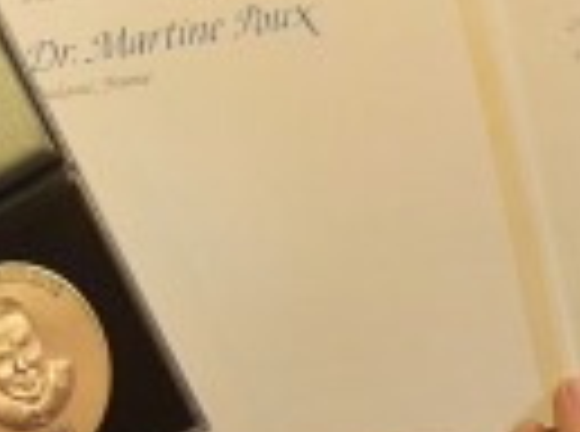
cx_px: 256
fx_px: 1621
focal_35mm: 97
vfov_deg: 13.9
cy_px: -279
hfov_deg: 20.3
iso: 250
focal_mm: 3.93
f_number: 1.7
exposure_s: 1/25
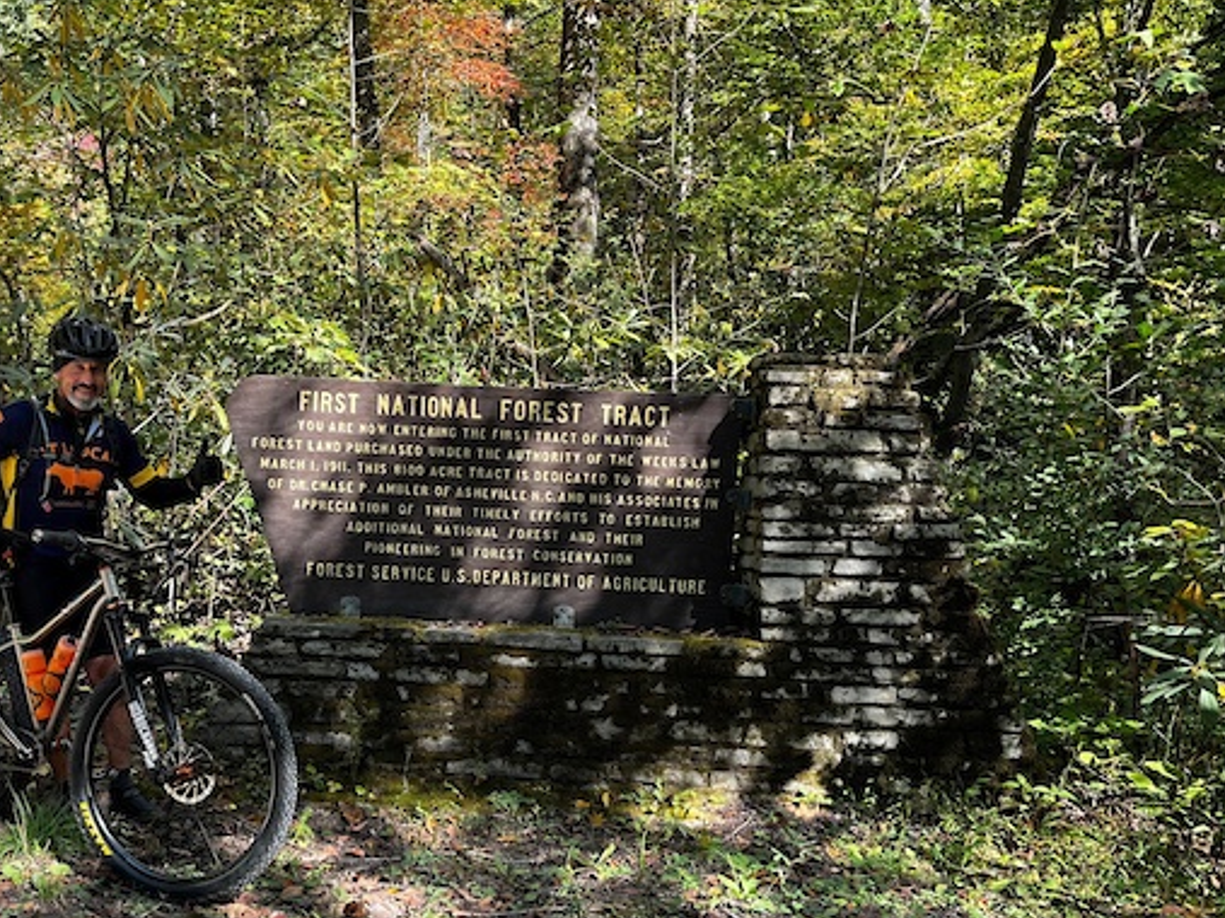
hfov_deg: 45.4
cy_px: 575
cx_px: 461
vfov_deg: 34.9
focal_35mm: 41
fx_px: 1451
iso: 40
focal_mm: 5.1
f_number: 1.6
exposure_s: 1/227
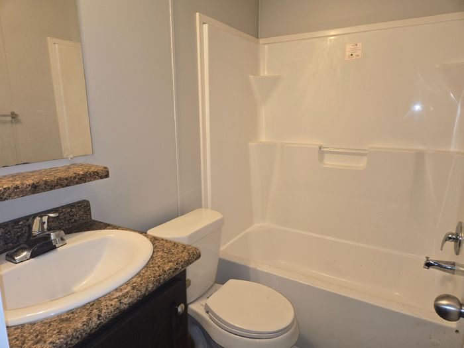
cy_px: 174
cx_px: 232
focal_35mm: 23
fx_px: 308
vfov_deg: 58.9
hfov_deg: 73.9
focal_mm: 5.4
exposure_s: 1/60
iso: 80
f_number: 1.8
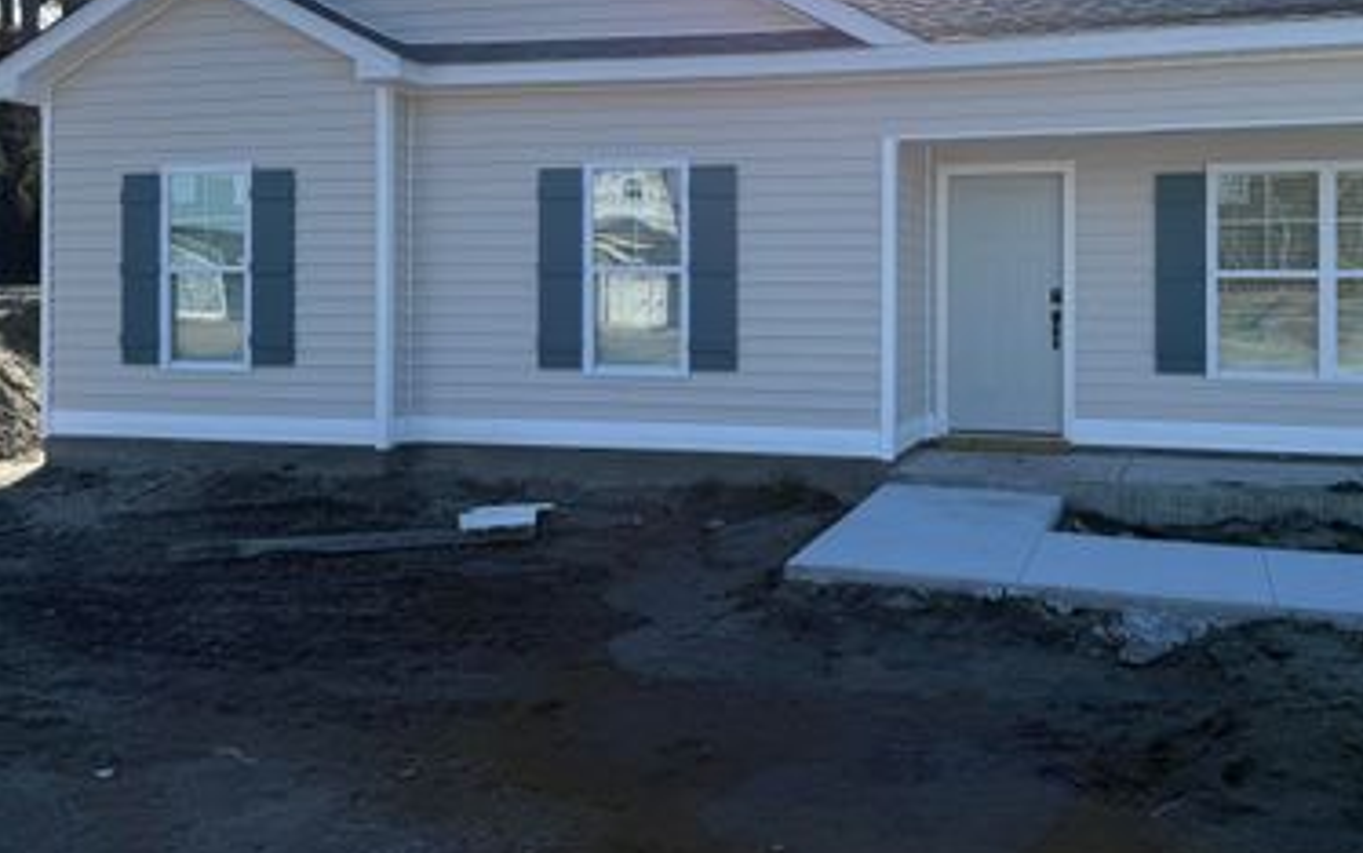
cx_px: 849
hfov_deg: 56.0
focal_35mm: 34
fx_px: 1263
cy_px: 275
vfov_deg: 36.9
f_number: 1.78
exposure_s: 1/4405
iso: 80
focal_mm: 6.76
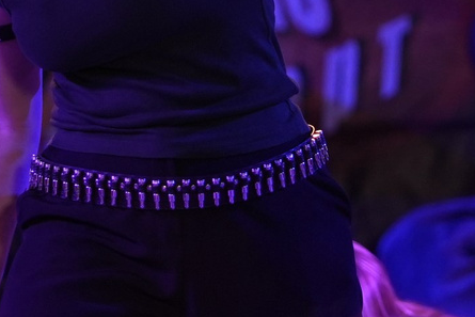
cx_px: 249
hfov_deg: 4.2
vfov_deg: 2.8
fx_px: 6454
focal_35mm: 489
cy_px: -74
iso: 800
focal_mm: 85
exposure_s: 1/400
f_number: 2.2
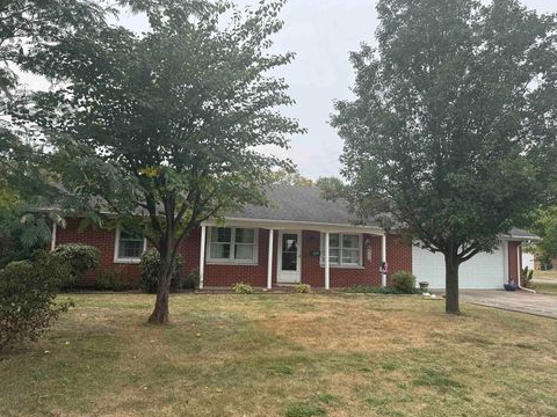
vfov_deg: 54.9
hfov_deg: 69.4
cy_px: 214
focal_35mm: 25
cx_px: 275
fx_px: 402
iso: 80
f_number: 1.78
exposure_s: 1/1560
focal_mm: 6.76
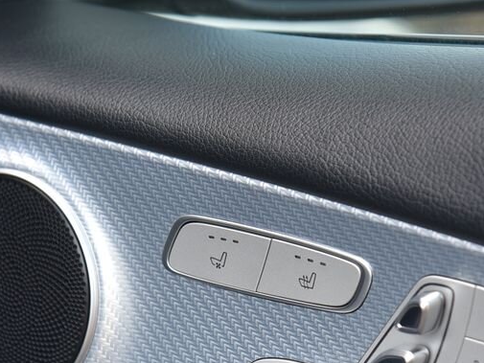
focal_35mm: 234
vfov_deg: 6.3
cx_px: 164
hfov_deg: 8.5
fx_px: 3273
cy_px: 296
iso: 500
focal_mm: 120
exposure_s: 1/160
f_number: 6.3
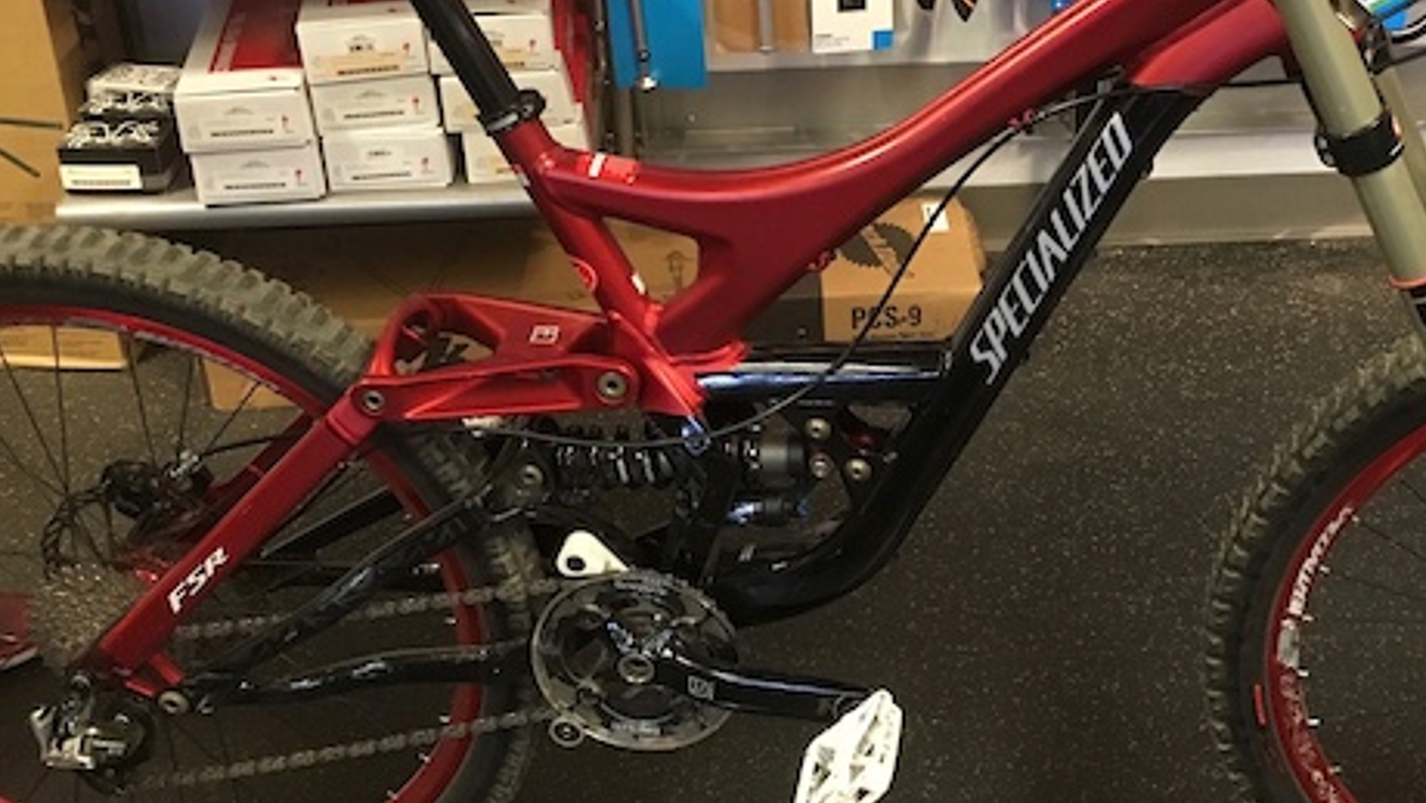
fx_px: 2080
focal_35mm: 55
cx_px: 939
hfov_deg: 37.5
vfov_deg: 21.8
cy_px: 341
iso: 200
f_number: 2.2
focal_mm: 4.15
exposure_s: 1/20
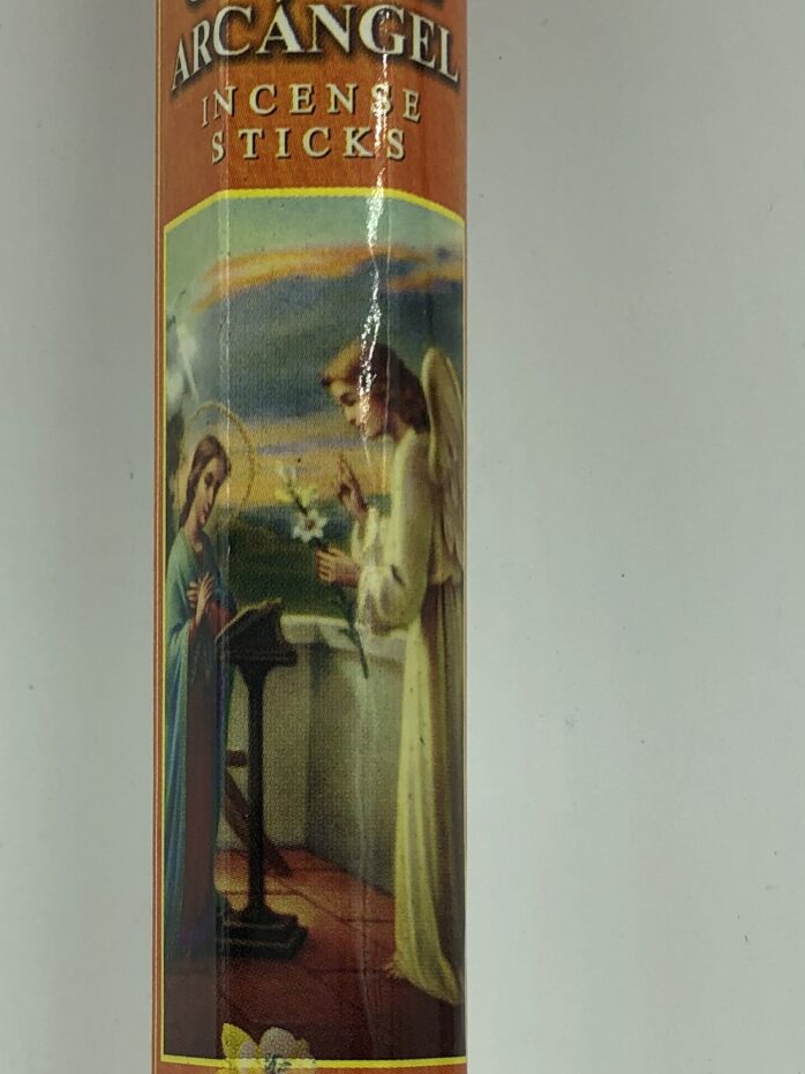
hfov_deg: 19.1
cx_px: 306
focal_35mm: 77
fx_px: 2388
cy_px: 866
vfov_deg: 24.9
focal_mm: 4
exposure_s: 1/823
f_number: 1.8
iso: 20
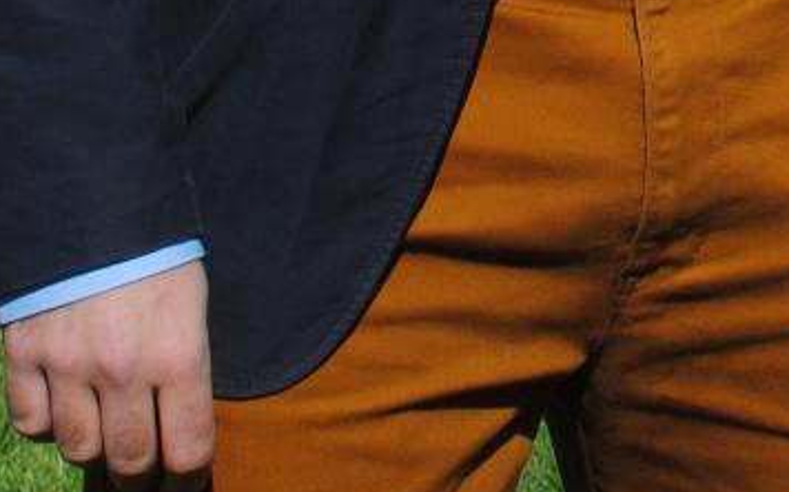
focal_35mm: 200
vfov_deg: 6.2
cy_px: -833
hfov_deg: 9.5
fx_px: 4298
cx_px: 1791
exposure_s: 1/320
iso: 100
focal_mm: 24
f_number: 9
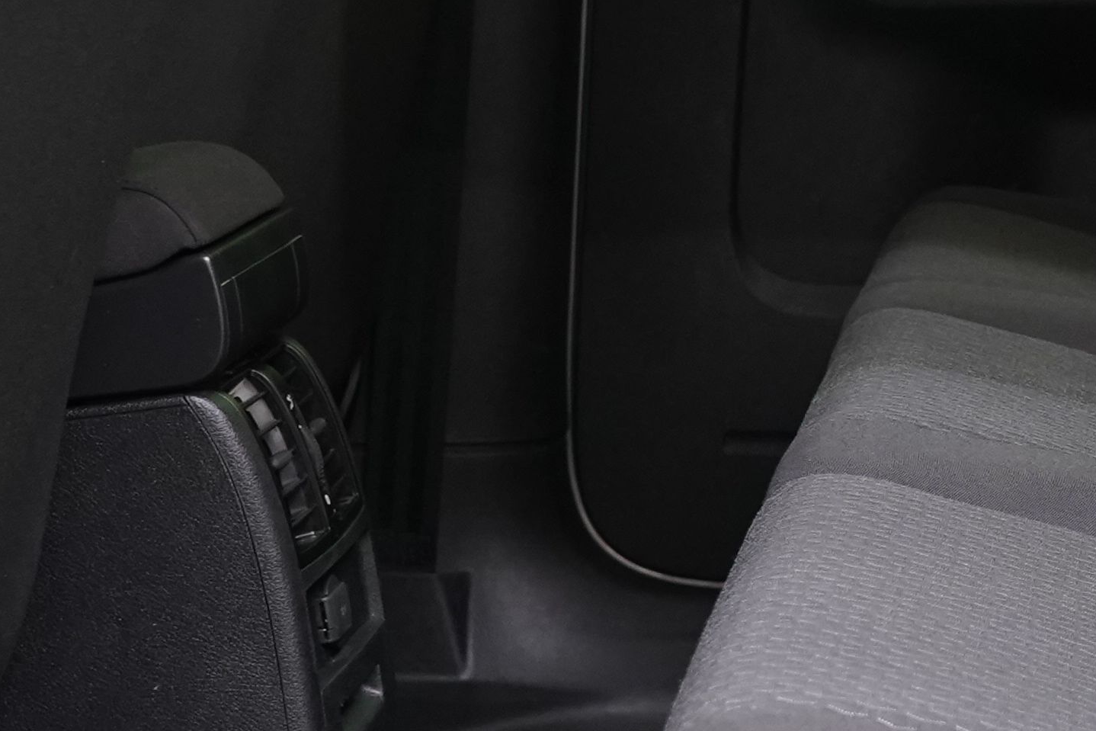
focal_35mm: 121
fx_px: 3684
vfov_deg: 11.3
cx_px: 1245
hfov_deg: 16.4
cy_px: 200
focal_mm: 29
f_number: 5.6
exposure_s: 1/20
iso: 2000
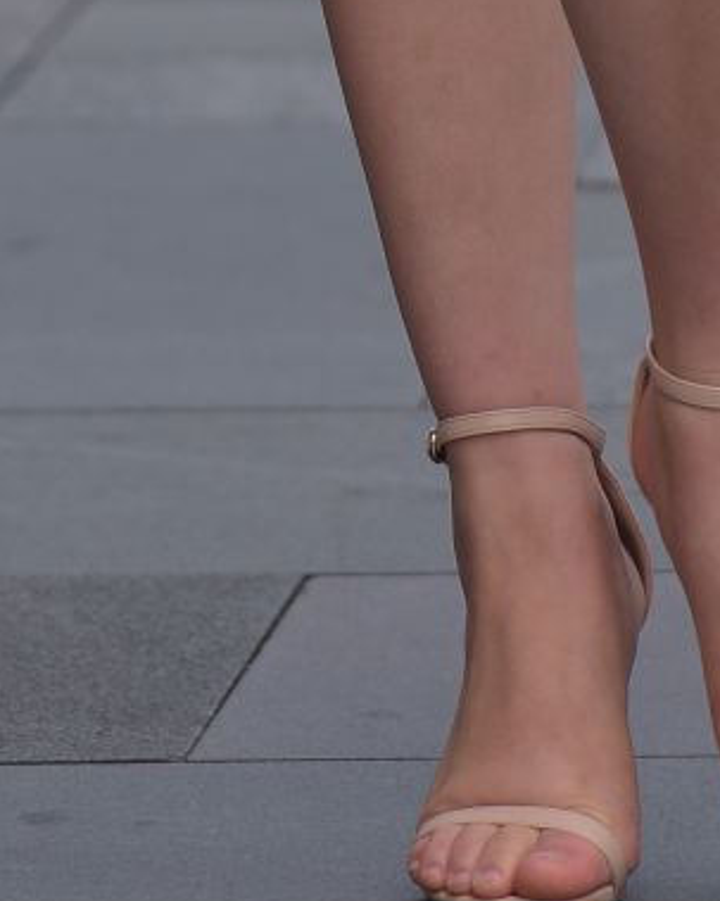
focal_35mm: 1202
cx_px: 383
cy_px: -1084
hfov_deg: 1.3
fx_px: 32030
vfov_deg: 1.6
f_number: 4
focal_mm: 200
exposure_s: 1/800
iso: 180
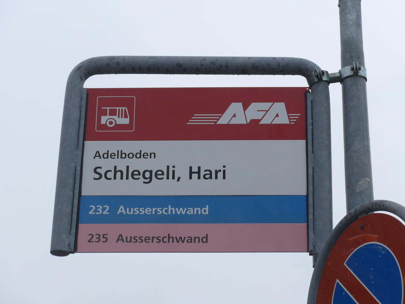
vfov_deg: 14.4
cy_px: 152
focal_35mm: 103
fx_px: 1205
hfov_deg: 19.1
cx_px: 202
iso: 80
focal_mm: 20.4
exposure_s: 1/320
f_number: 4.8
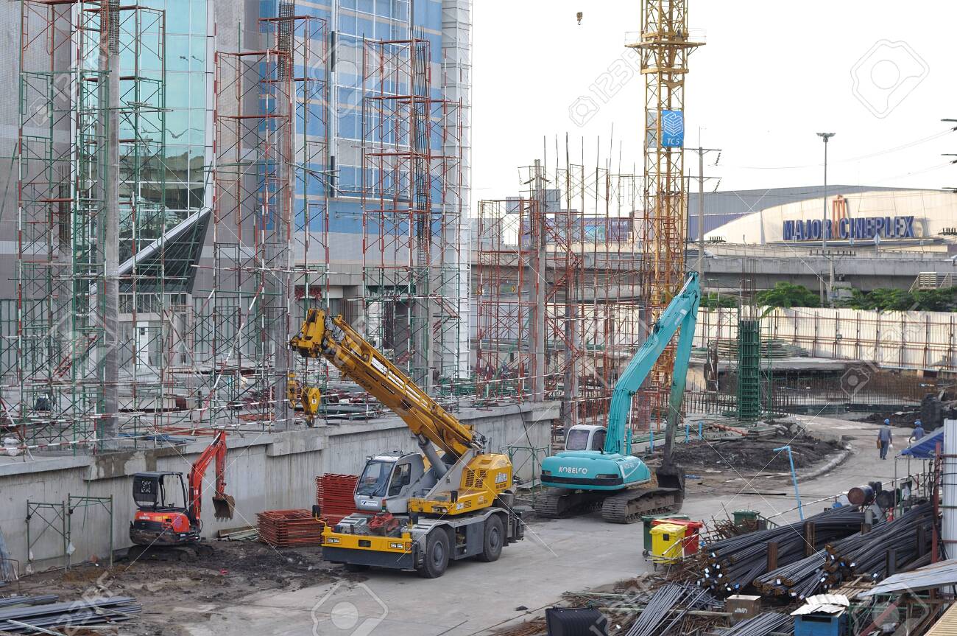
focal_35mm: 75
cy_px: 318
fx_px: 1991
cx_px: 478
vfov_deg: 18.1
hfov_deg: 27.0
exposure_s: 1/80
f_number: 6.3
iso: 200
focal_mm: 50
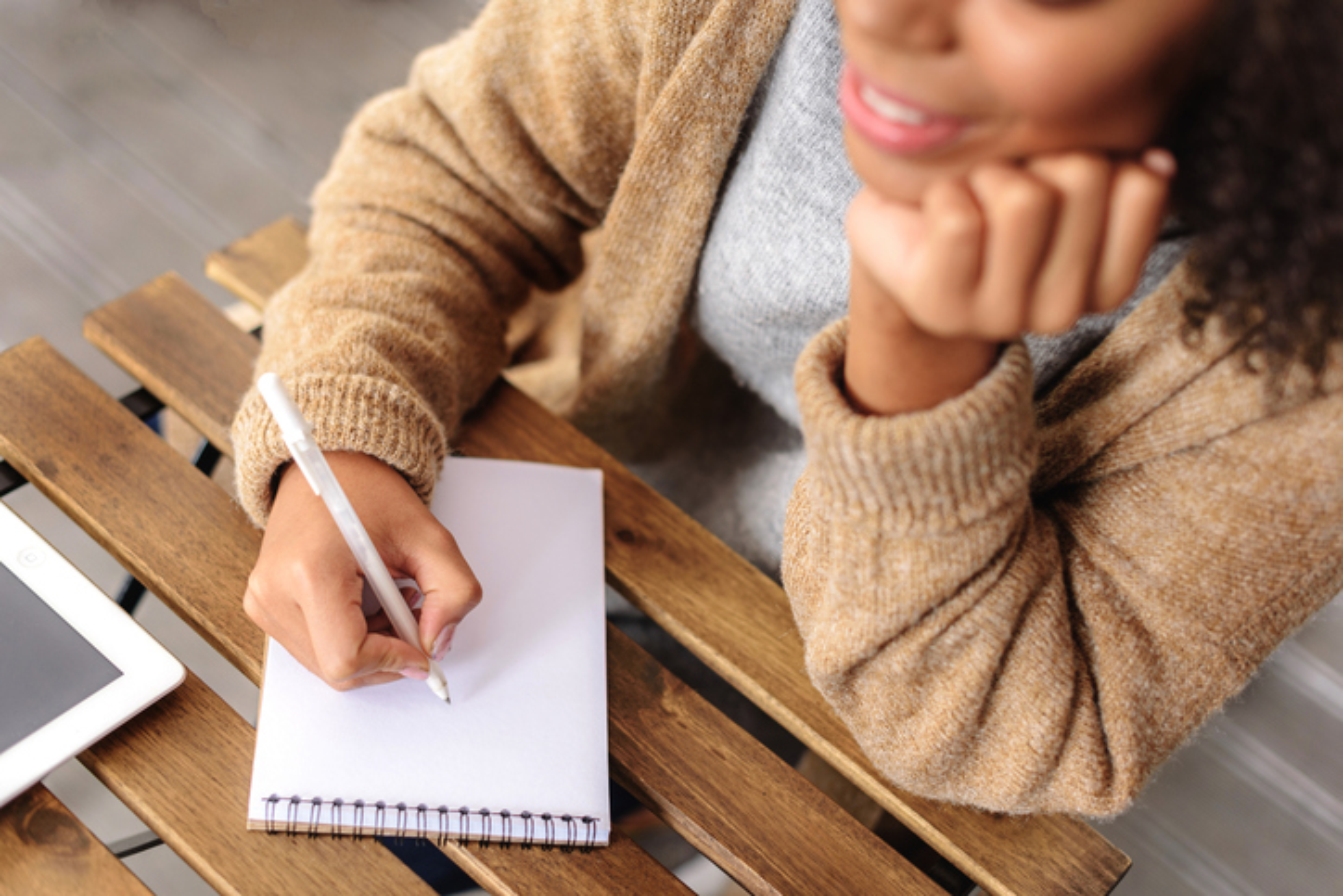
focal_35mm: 50
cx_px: 672
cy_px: 448
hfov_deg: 39.6
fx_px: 1866
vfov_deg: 27.0
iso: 250
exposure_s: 1/160
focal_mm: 50
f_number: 2.5
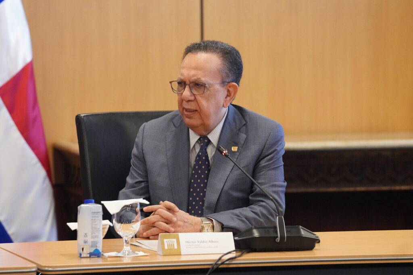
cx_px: 206
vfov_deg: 4.6
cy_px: 138
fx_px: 3442
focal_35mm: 300
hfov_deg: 6.9
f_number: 4
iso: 5000
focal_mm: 200
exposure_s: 1/200
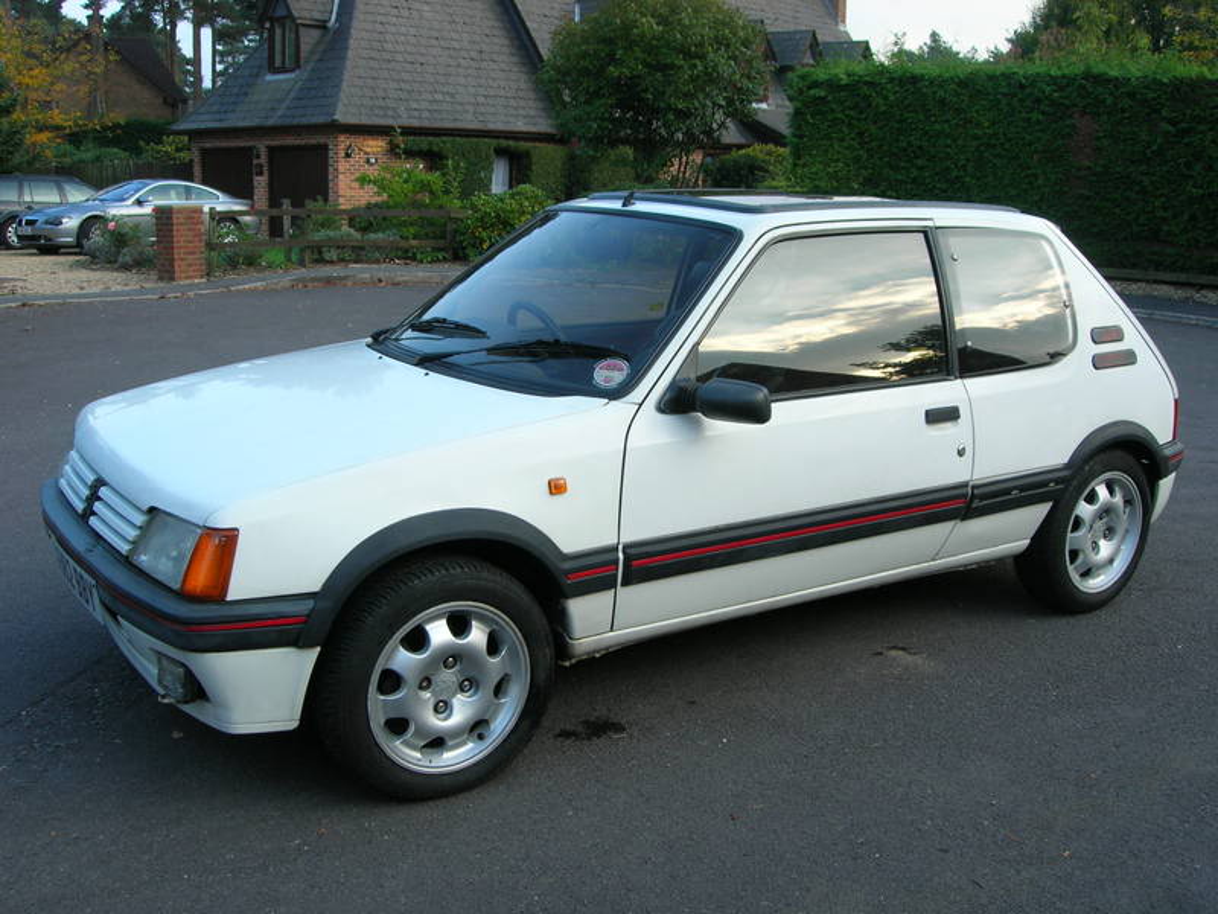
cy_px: 457
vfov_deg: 37.7
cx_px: 609
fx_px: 1337
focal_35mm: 38
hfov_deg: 49.0
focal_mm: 7.8
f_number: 4.8
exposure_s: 1/89.3
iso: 64
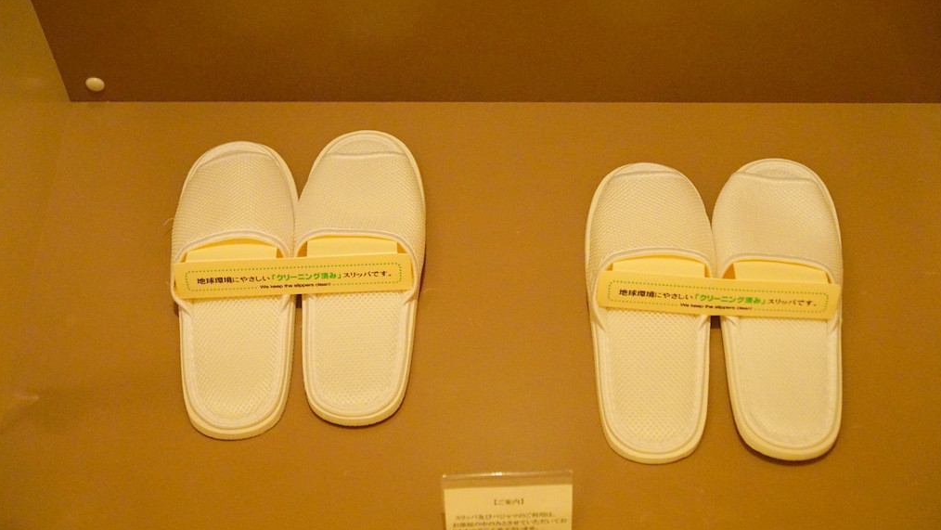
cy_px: 269
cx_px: 472
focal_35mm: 56
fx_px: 1386
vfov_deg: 21.6
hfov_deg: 37.5
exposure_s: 1/25
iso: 3200
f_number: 2.8
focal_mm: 35
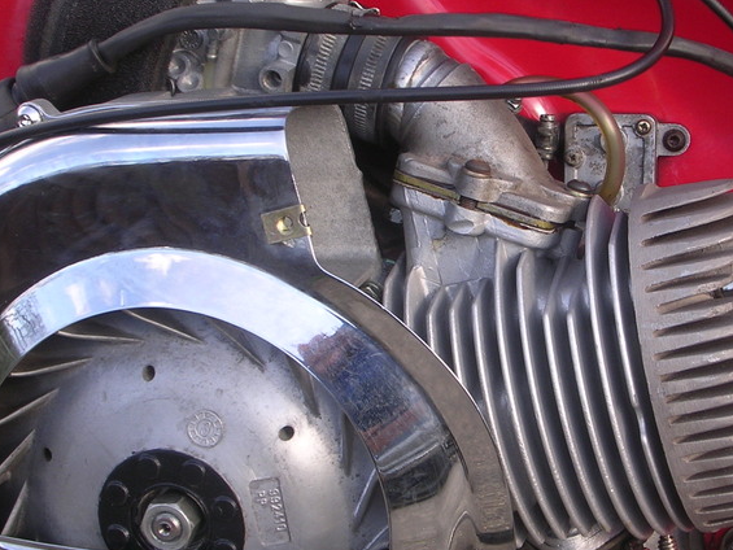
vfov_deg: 17.4
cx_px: 507
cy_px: 274
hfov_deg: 22.9
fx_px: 1800
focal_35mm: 85
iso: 100
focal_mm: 9.1
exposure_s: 1/135
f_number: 3.4
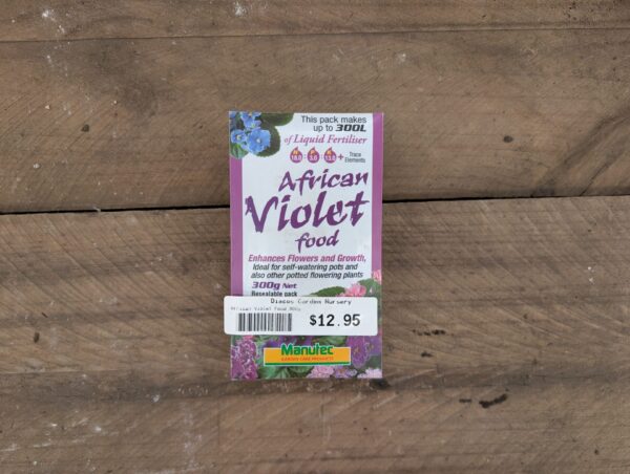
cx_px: 315
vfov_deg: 57.0
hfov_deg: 71.5
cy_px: 237
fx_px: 437
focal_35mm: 24
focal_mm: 6.9
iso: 70
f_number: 1.68
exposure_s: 1/58
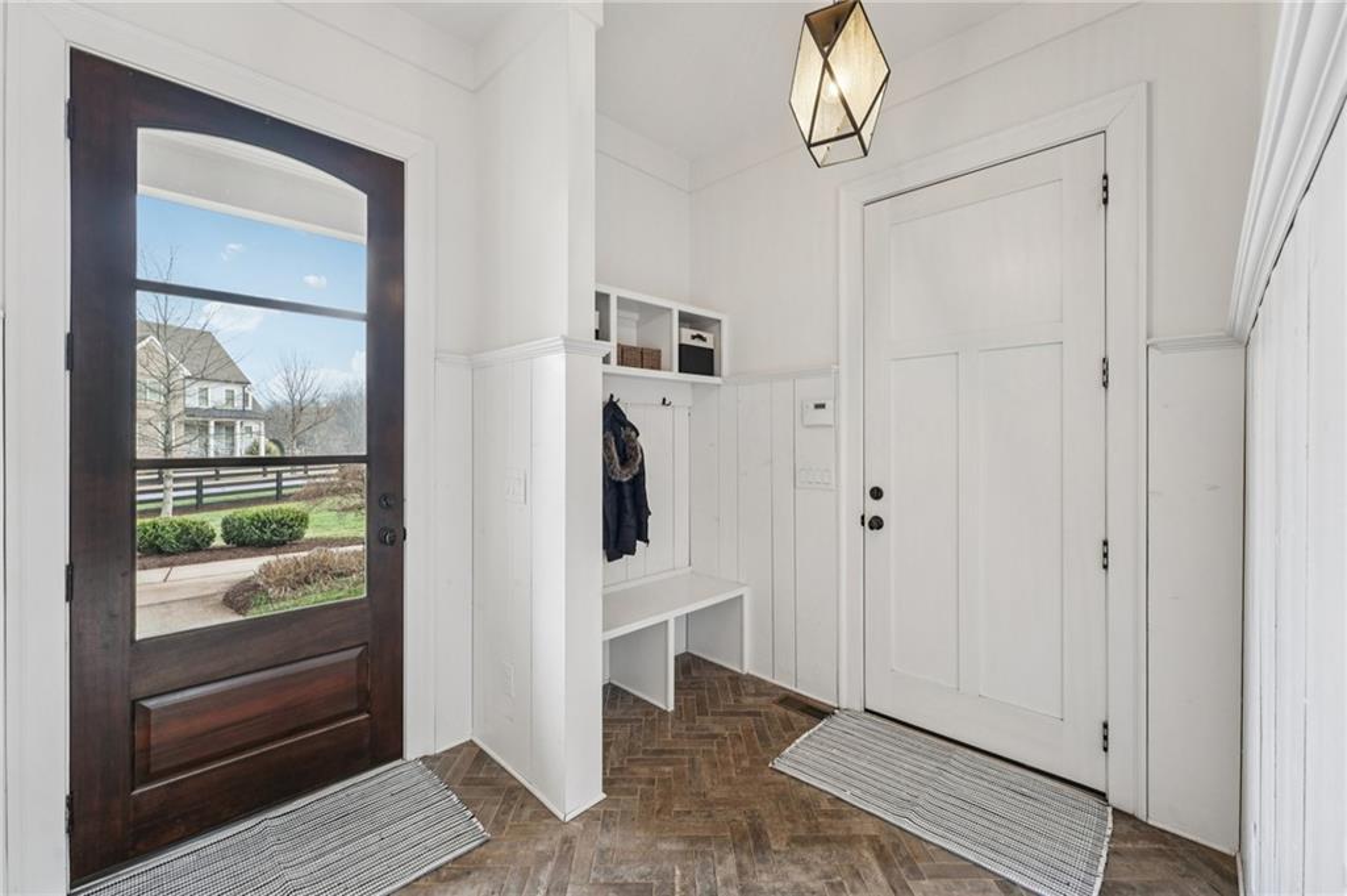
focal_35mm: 14
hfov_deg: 104.3
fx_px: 523
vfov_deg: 81.1
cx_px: 674
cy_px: 448
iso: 320
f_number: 8
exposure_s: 1/15
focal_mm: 14
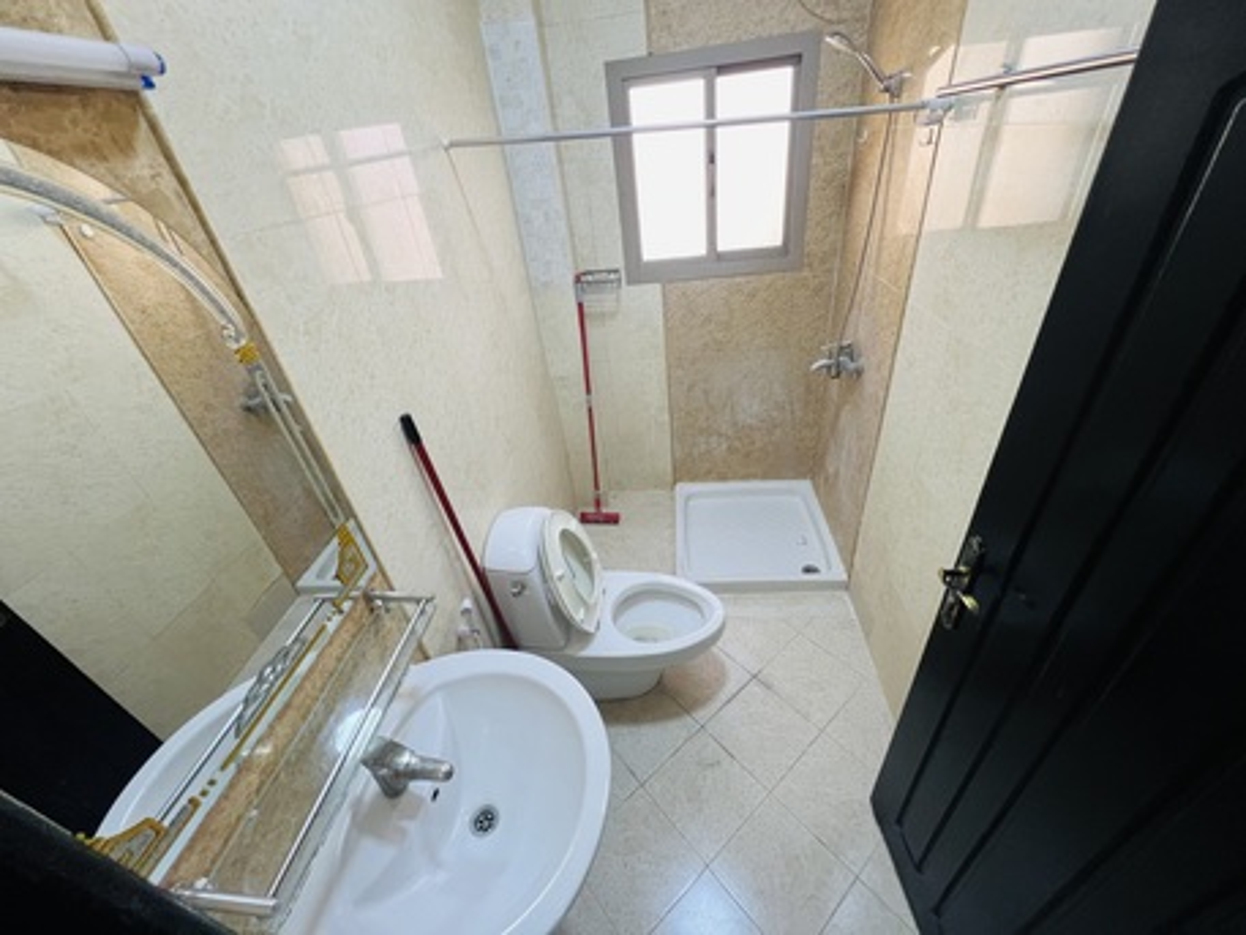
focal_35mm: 13
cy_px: 468
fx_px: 468
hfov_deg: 106.2
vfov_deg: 89.9
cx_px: 623
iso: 250
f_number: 1.8
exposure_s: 1/99
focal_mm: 1.57
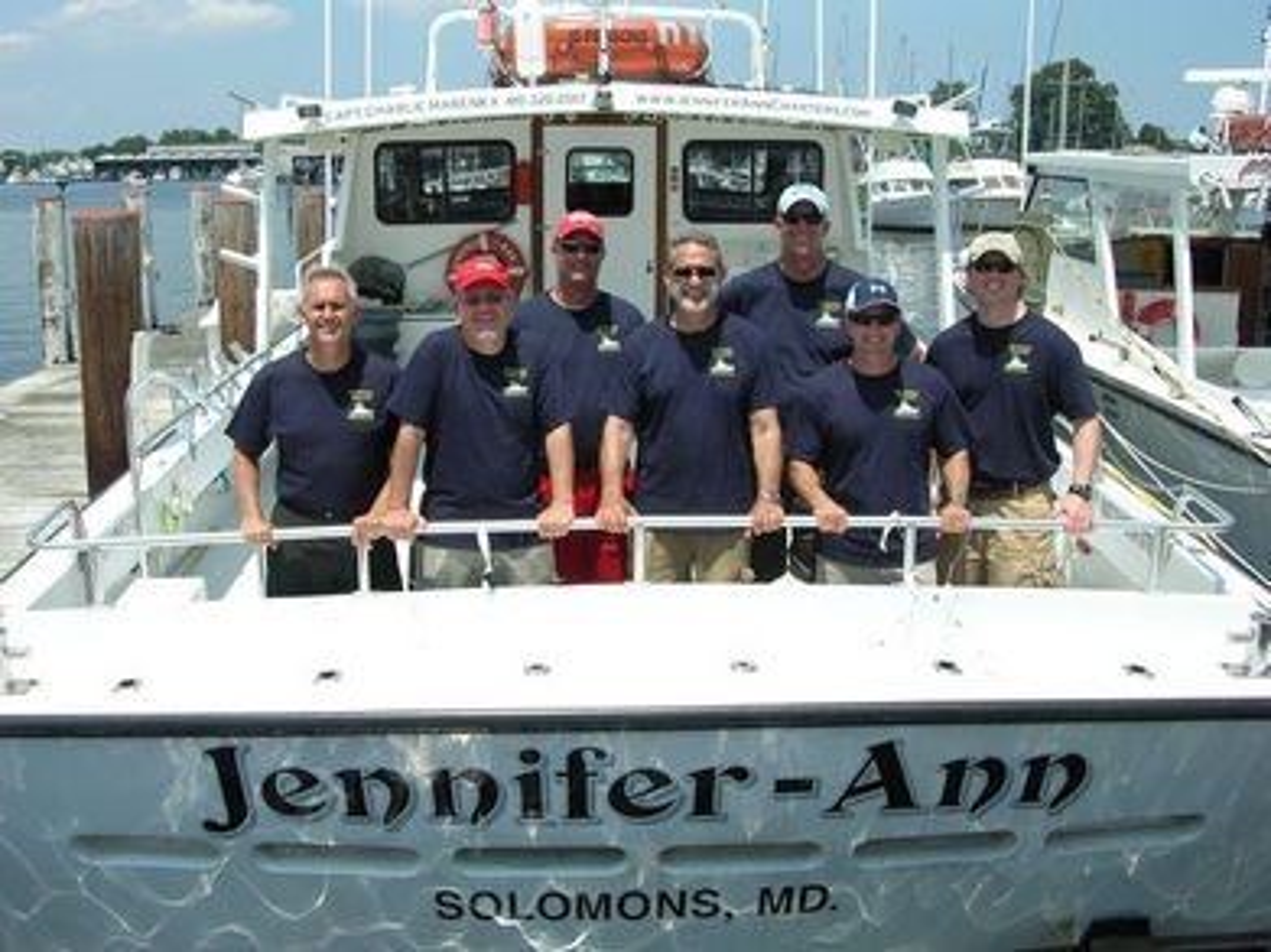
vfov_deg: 39.6
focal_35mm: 36
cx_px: 636
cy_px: 476
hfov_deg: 51.4
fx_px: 1321
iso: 50
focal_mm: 6
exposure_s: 1/666
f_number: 3.7
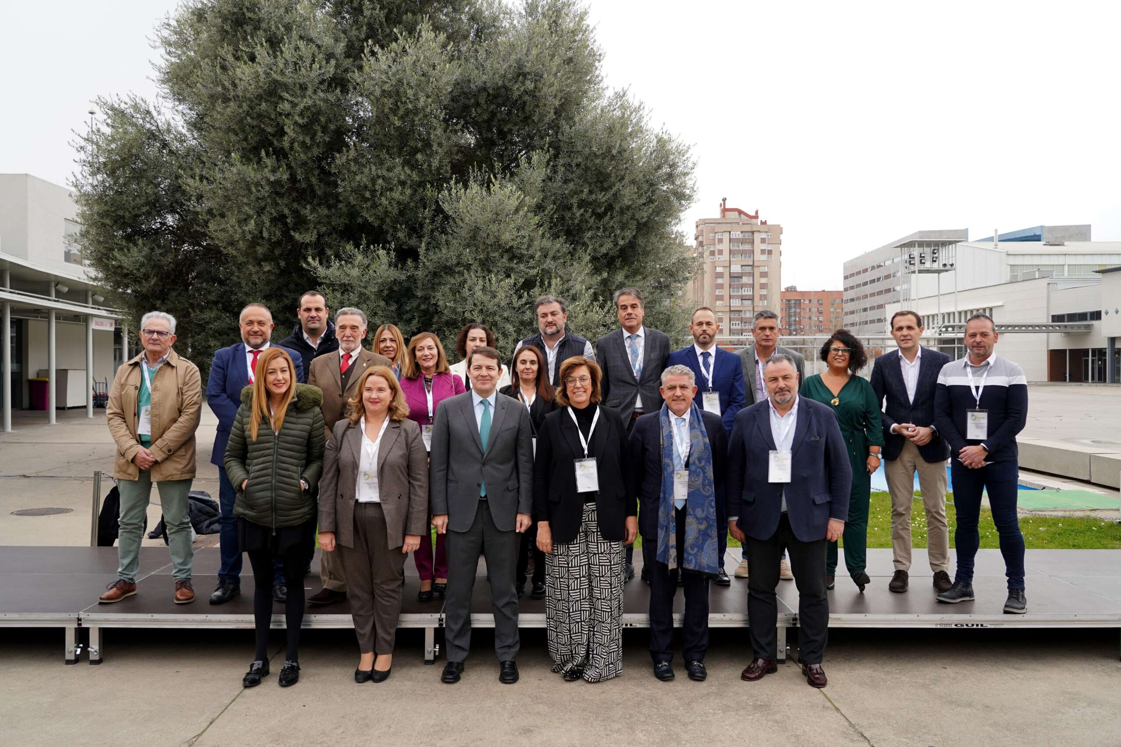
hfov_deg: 63.7
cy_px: 374
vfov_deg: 45.0
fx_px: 903
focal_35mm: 29
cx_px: 560
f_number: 4
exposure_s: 1/320
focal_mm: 29
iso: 250
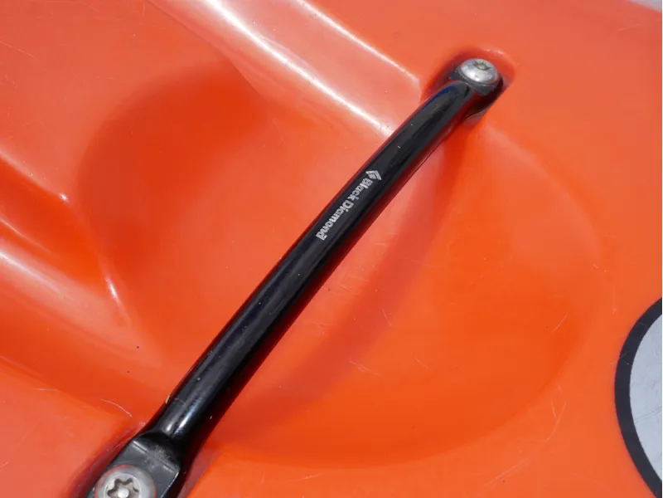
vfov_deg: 32.9
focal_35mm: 44
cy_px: 249
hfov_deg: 42.9
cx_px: 332
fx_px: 843
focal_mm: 22
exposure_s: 1/125
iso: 200
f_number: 14
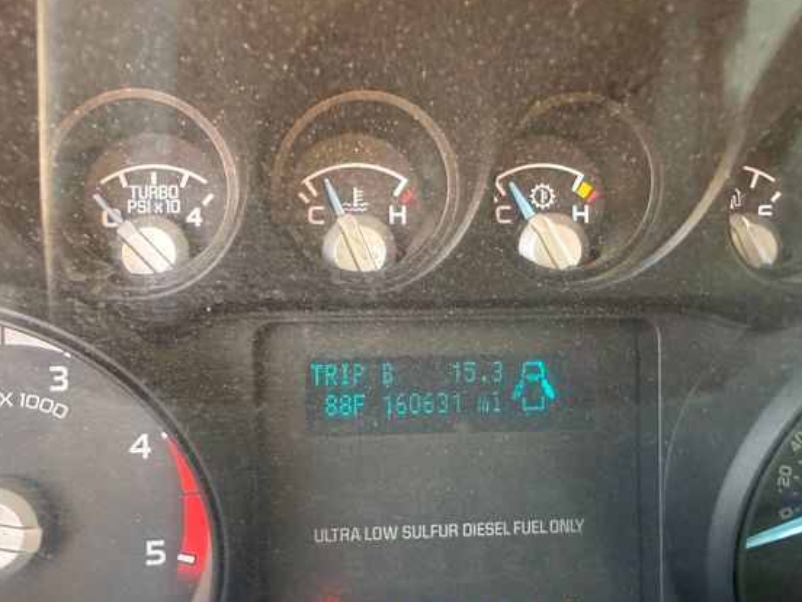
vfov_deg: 48.2
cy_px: 292
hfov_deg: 61.5
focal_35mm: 29
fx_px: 672
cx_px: 363
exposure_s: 1/93
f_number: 2.2
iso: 320
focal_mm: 2.22
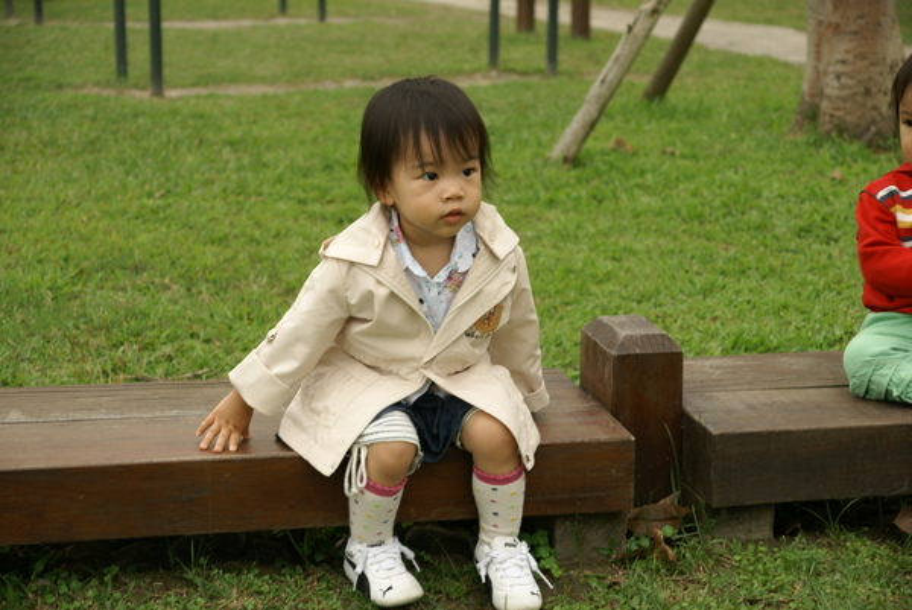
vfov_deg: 18.2
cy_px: 305
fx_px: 1901
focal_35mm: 75
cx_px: 456
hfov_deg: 27.0
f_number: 4.5
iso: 100
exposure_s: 1/80
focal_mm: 50
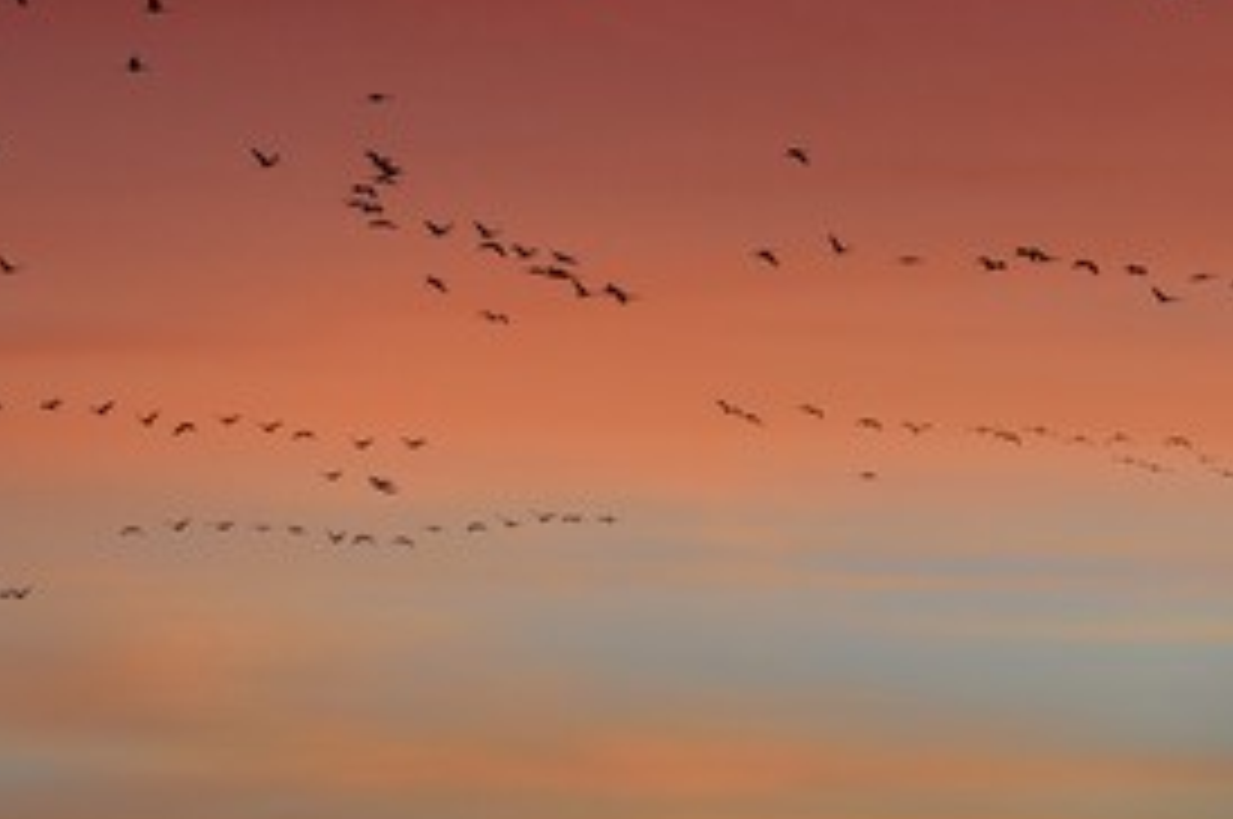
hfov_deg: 6.7
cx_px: 423
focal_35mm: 307
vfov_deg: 4.5
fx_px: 10502
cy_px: 220
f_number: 10
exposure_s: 1/320
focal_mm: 200
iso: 1600
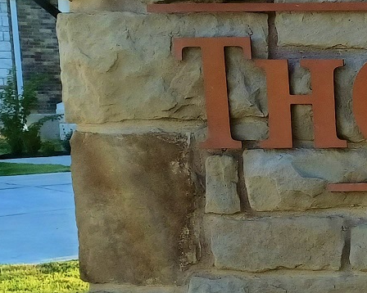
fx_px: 1183
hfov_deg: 15.1
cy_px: 241
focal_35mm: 109
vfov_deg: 14.0
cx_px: 679
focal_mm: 4.6
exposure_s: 1/132
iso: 32
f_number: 1.8
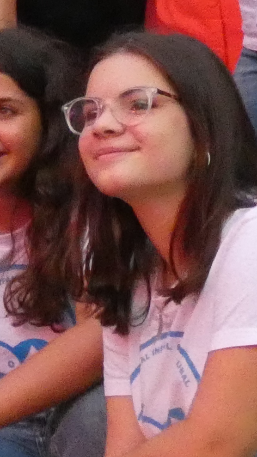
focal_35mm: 232
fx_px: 2812
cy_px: 114
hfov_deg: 5.1
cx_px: -291
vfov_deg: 9.3
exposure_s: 1/80
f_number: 3.7
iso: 1250
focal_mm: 7.8
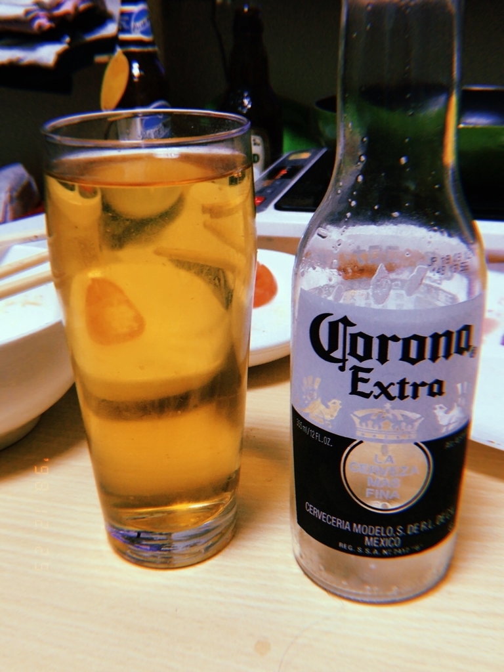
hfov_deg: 22.6
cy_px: 336
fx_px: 1262
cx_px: 252
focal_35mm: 65
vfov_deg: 29.8
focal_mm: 3.99
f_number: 1.8
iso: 100
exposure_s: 1/50
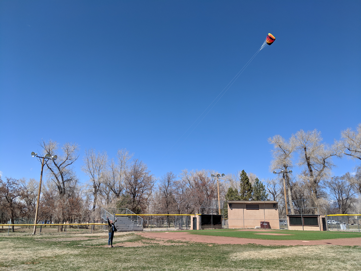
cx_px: 180
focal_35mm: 27
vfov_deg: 51.4
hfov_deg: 65.3
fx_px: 282
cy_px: 136
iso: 50
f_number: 1.8
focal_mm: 4.44
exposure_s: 1/2597
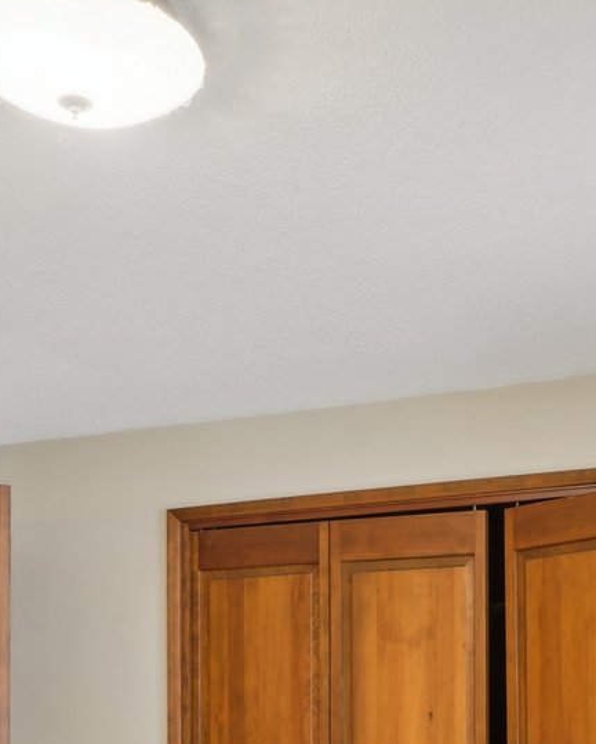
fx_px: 1255
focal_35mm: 57
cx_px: 366
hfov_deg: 26.6
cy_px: 776
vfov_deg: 30.2
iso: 400
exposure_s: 1/2
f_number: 8
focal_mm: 16
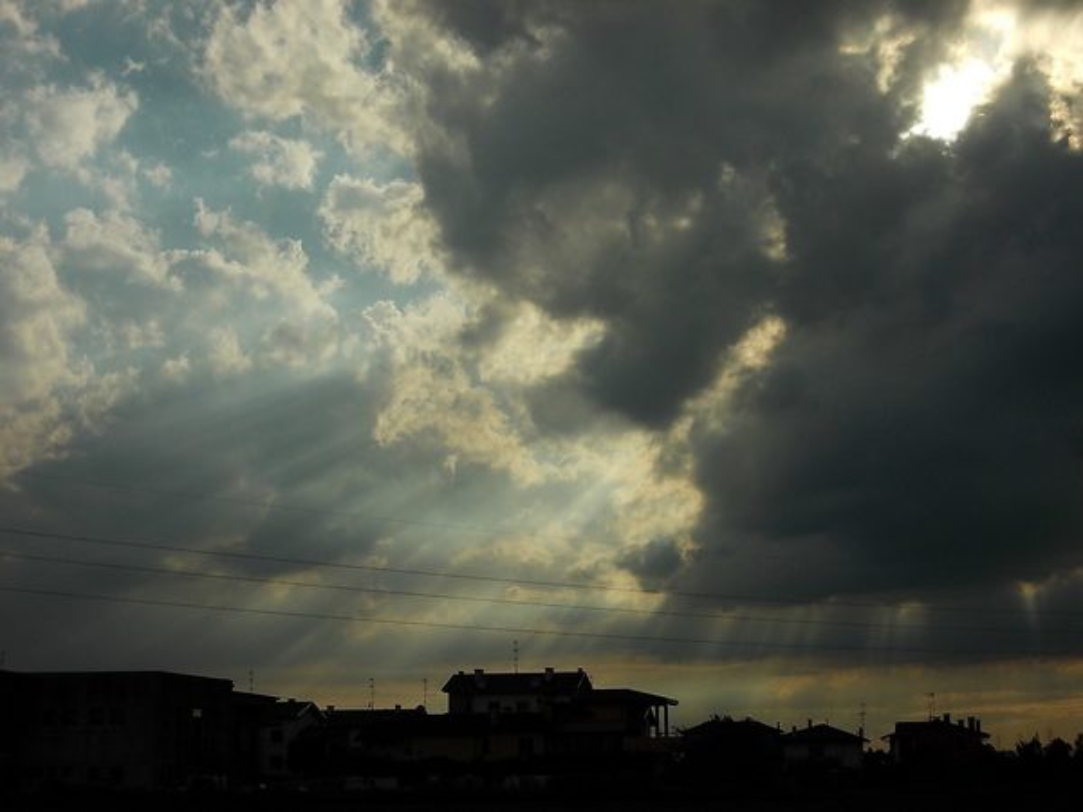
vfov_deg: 24.4
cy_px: 406
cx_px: 542
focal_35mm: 60
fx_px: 1877
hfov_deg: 32.2
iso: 80
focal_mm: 8.5
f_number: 8
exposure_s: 1/640
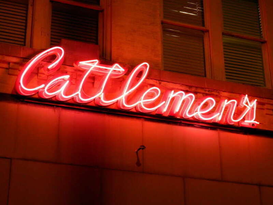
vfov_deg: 17.6
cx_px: 136
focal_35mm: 84
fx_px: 662
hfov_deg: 23.3
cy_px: 102
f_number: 4.2
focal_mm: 15.1
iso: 400
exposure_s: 1/50
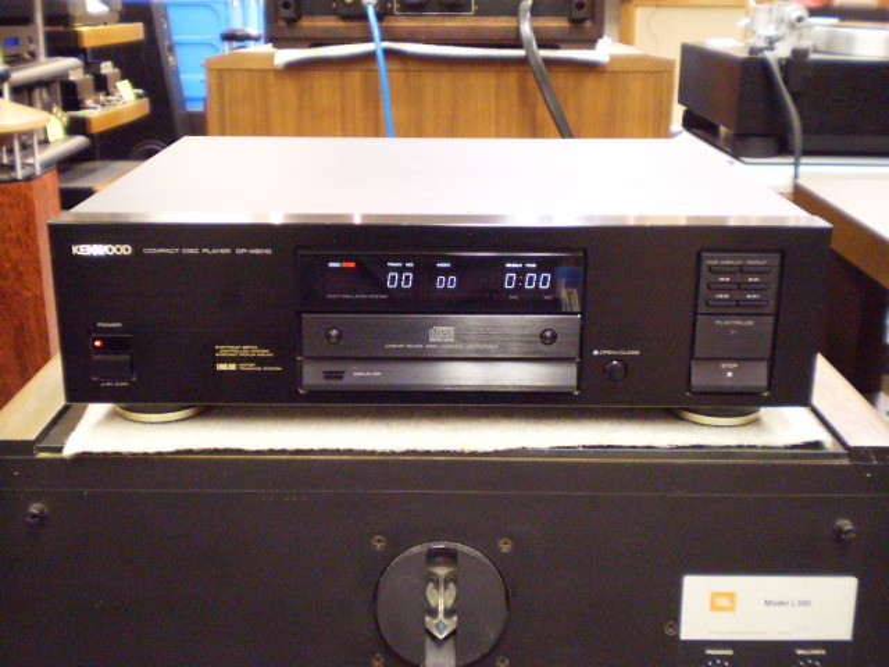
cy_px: 334
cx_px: 444
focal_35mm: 42
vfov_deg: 34.3
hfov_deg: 44.8
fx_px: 1079
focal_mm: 7.4
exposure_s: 1/15
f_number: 3.5
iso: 640
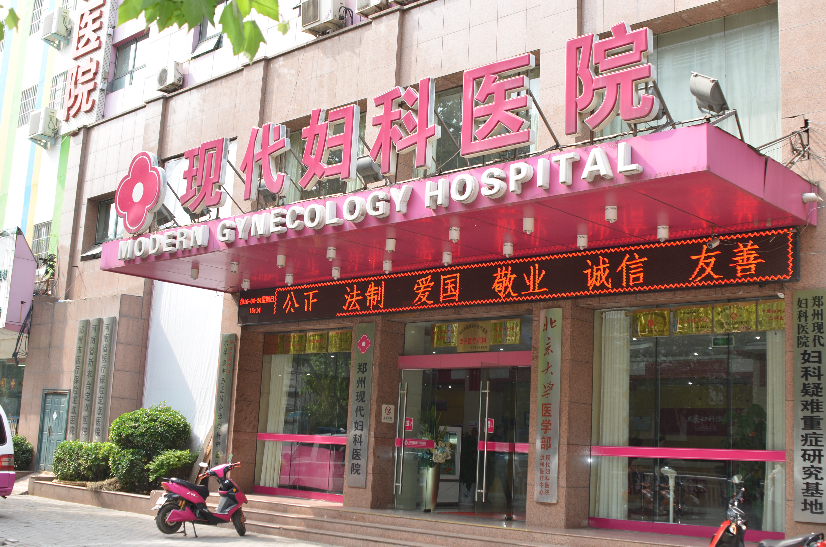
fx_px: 962
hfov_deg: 46.5
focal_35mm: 42
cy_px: 274
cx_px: 413
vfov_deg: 31.8
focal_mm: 28
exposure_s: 1/250
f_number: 4
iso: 180
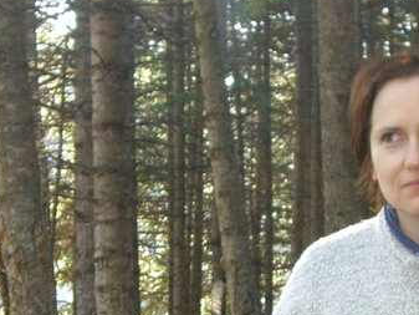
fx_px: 2022
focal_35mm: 167
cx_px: 132
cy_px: 361
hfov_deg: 11.8
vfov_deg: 8.8
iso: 200
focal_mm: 9
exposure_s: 1/60
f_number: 3.3
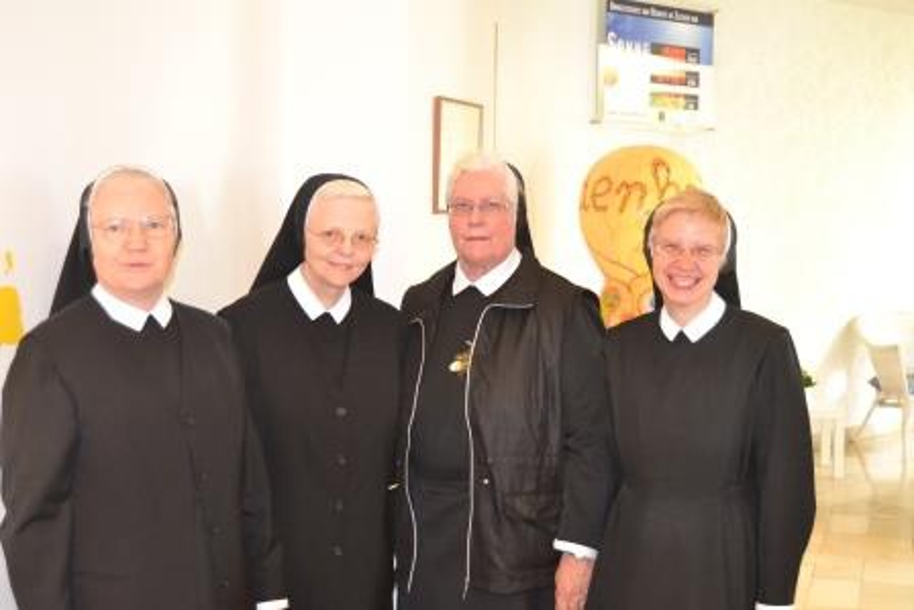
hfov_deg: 37.8
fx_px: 1333
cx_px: 457
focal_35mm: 52
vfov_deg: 25.8
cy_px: 305
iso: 3200
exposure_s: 1/60
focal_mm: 35
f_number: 4.5
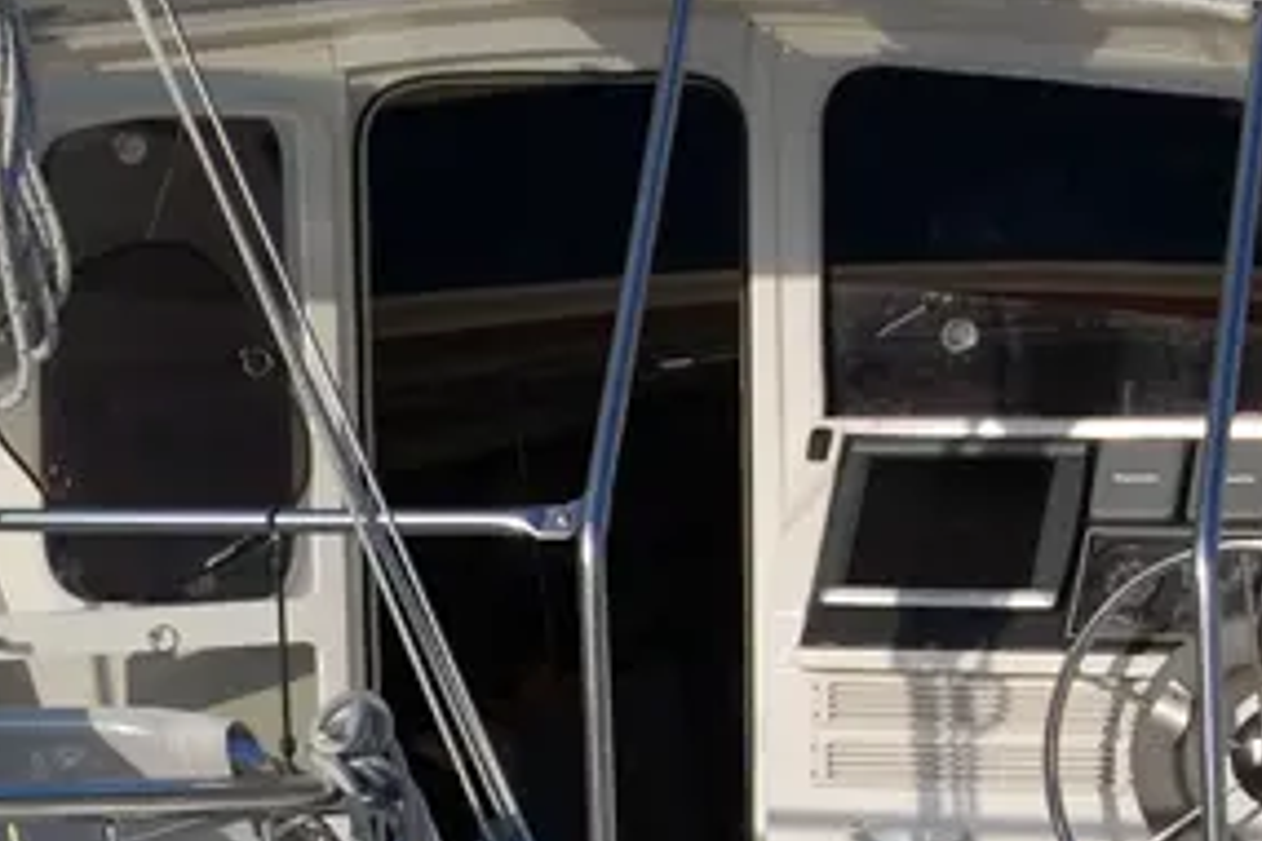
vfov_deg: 8.5
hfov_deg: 12.8
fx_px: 5608
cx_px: 244
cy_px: 991
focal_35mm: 160
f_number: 10
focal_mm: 38
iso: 200
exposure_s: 1/400
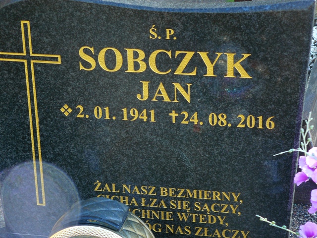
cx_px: 158
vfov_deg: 13.2
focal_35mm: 112
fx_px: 1026
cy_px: 119
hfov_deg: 17.6
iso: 100
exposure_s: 1/60
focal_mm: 18.6
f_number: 3.2
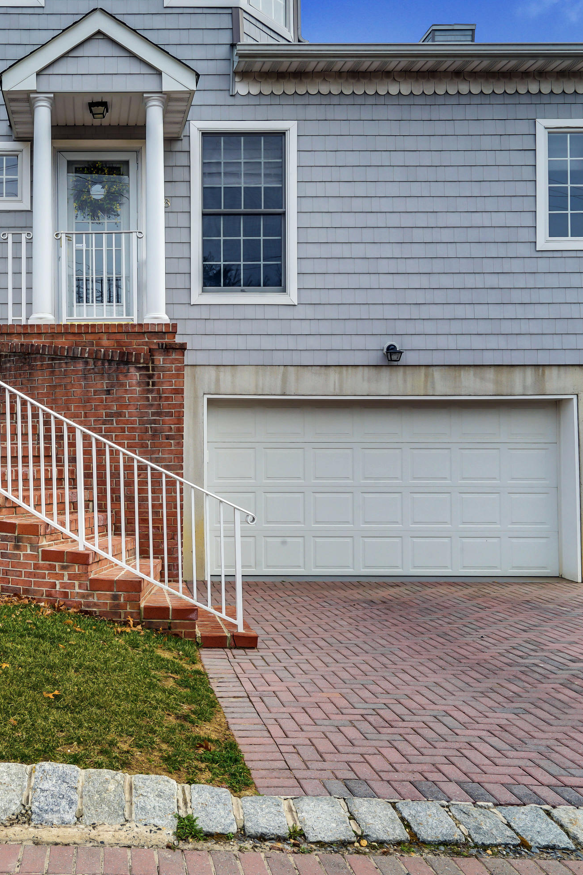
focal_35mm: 32
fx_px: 777
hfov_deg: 39.1
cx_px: 93
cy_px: 436
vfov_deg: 58.7
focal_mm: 21
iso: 100
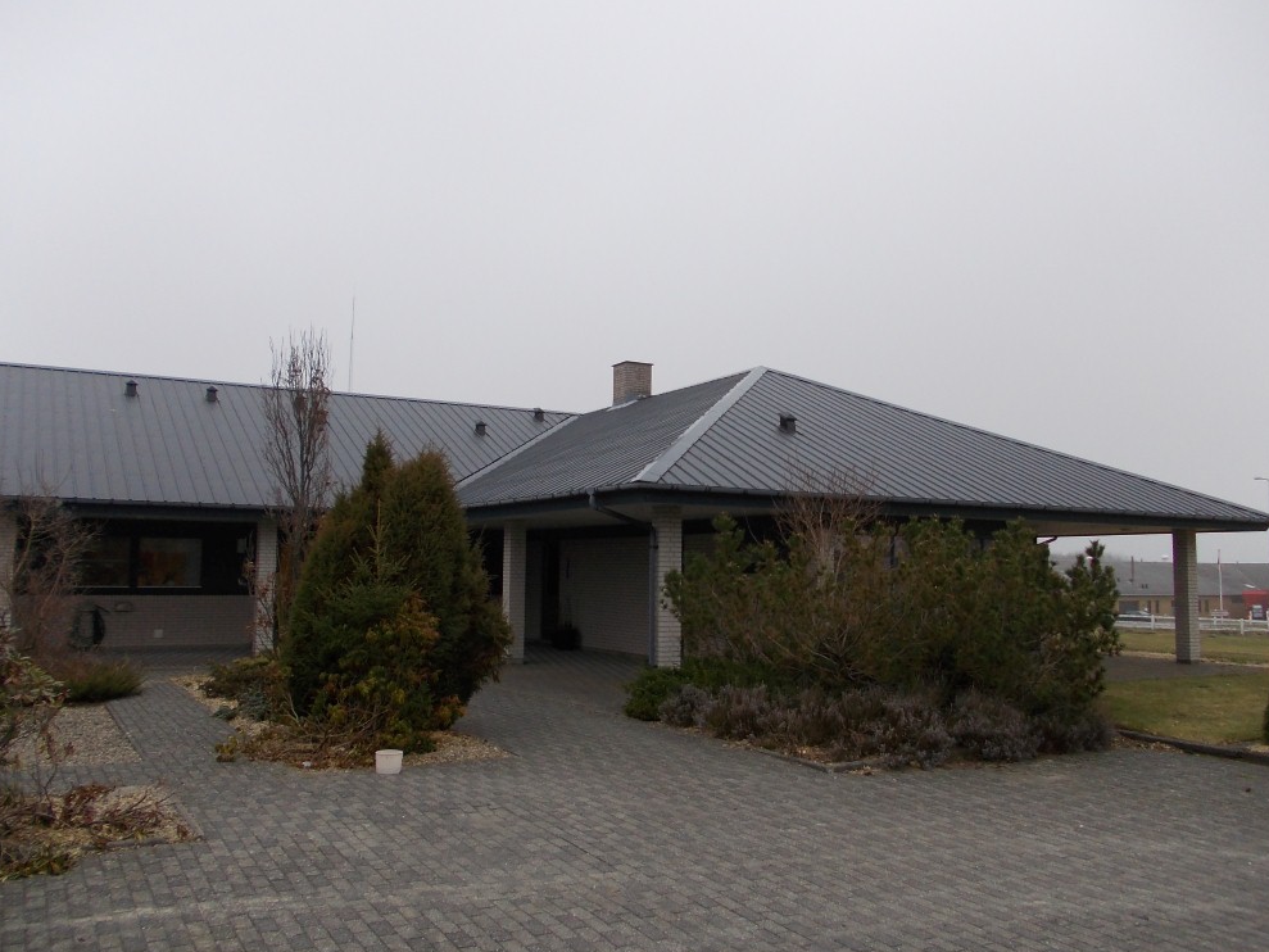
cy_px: 470
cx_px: 647
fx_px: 1063
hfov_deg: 61.6
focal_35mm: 29
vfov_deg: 48.2
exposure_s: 1/400
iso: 80
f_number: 2.7
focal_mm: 4
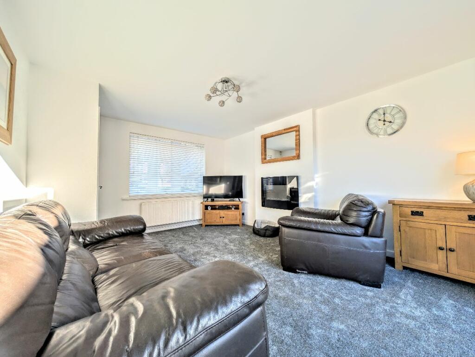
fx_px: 165
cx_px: 238
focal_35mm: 12
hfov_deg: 110.5
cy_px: 178
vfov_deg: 94.6
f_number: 1.7
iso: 46
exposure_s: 1/317
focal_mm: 2.02
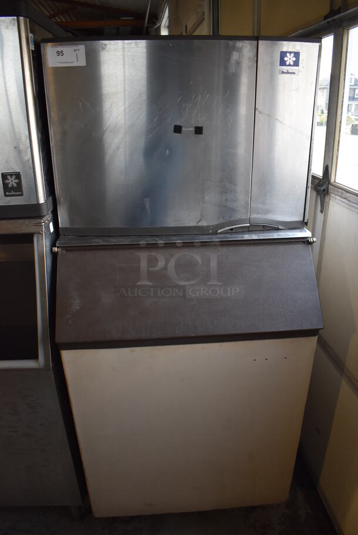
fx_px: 402
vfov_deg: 67.3
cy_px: 268
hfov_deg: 48.0
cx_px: 179
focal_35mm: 27
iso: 800
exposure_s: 1/200
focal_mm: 18
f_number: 3.5
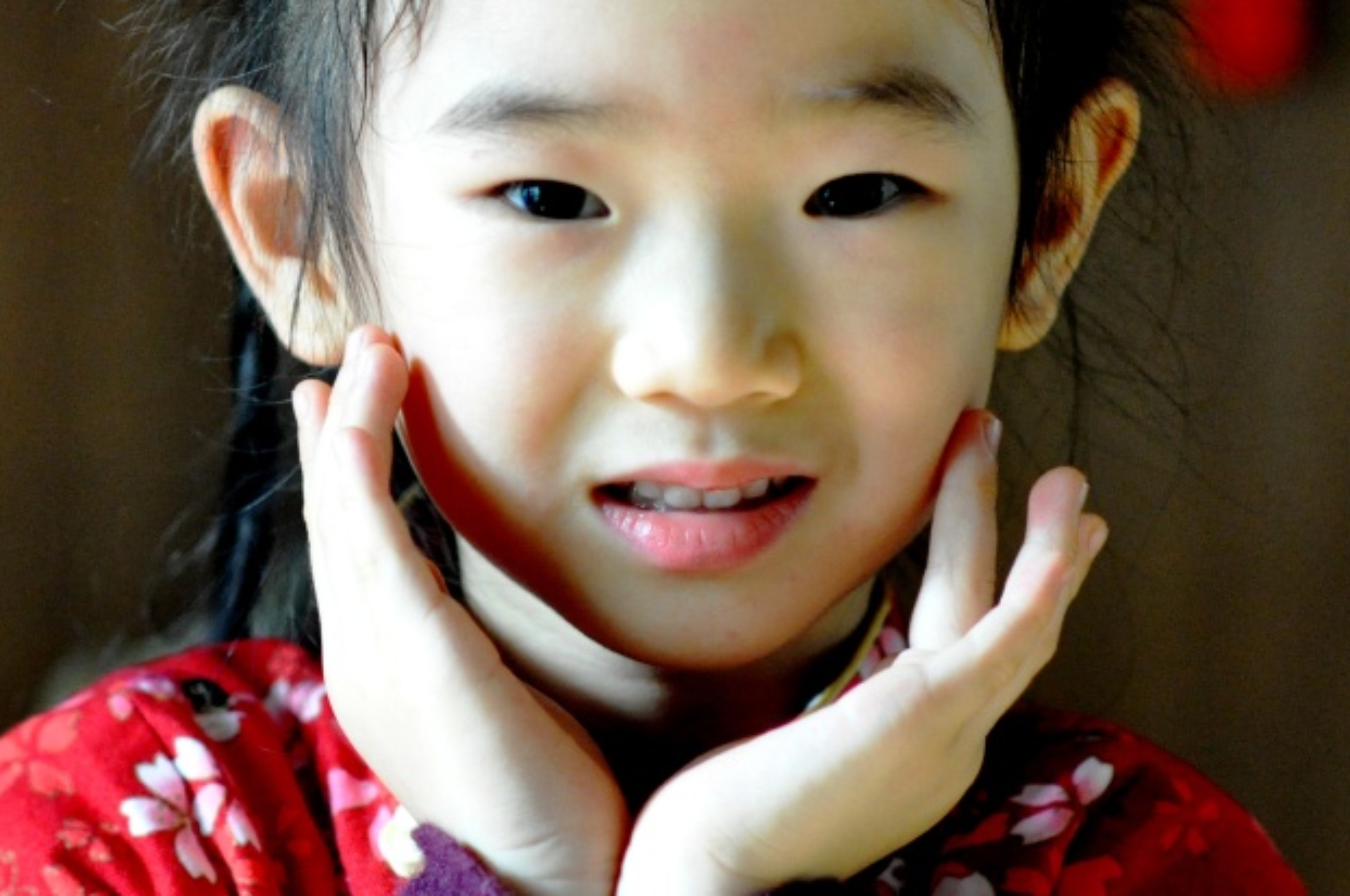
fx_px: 9212
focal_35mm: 246
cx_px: 293
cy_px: 277
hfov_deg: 8.4
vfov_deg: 5.6
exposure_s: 1/80
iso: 1600
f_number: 2.2
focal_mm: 85
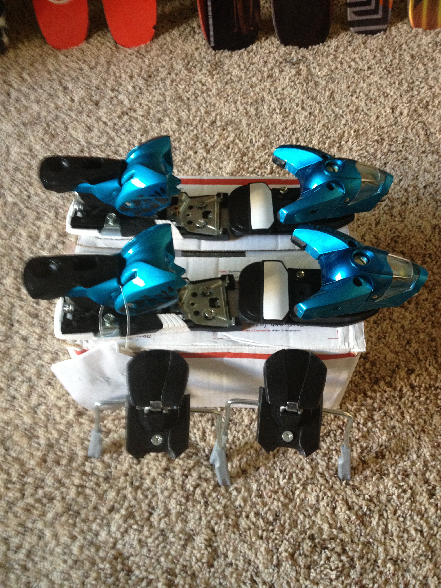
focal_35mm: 35
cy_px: 294
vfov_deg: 52.6
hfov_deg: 40.7
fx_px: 595
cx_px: 220
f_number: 2.4
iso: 200
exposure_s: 1/20
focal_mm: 4.28
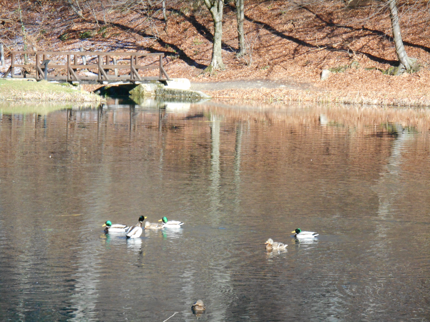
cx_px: 215
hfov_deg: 10.9
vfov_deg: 8.2
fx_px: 2261
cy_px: 161
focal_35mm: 182
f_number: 6.4
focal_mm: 32.9
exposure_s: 1/250
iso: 360
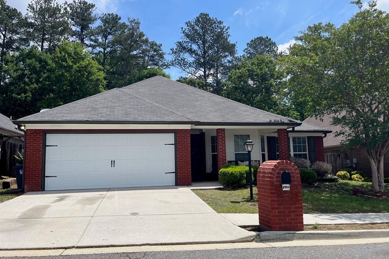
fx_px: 302
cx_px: 188
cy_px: 132
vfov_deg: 46.4
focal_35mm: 28
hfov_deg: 65.5
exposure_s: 1/4310
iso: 50
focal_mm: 5.1
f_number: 1.6
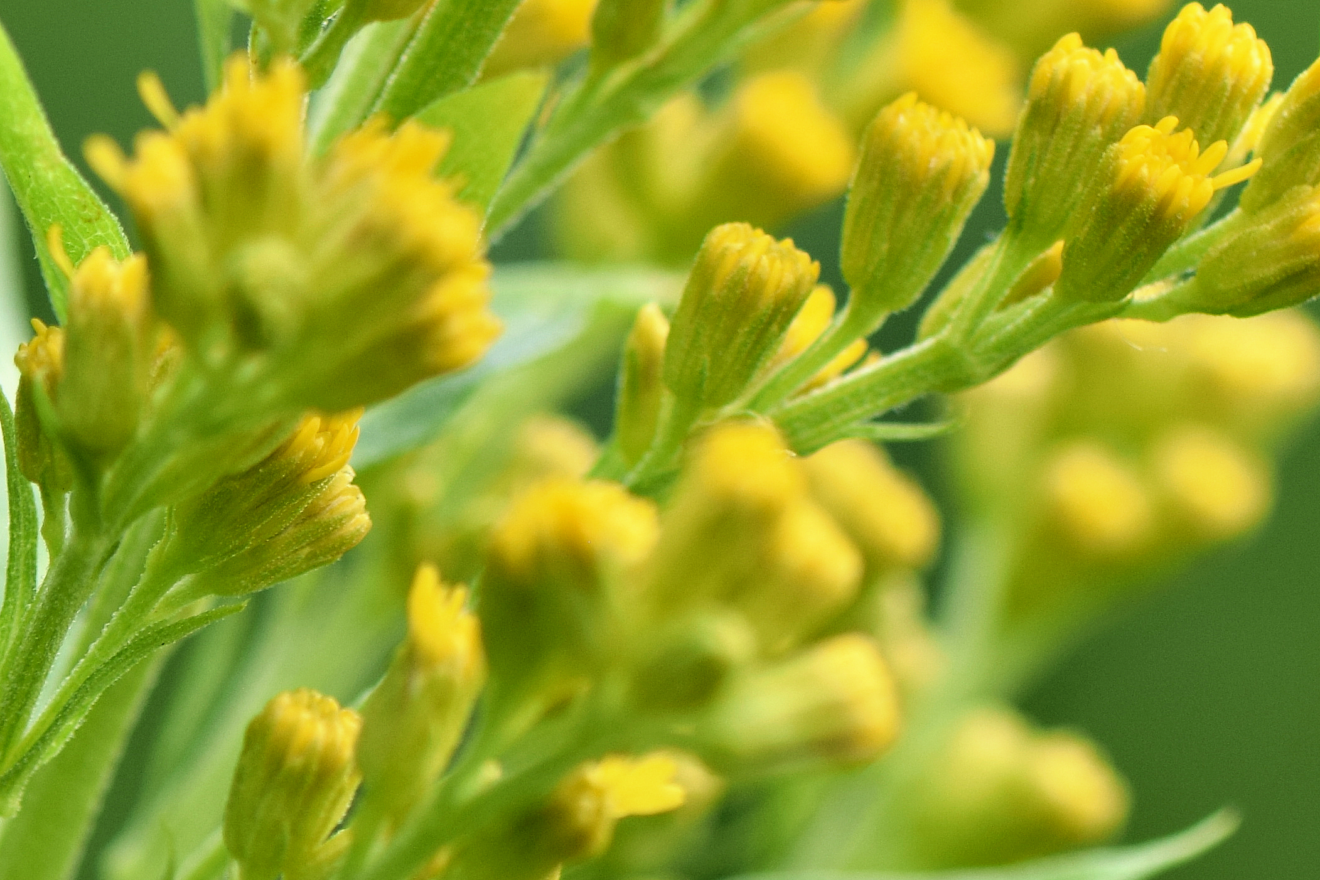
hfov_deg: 4.6
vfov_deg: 3.1
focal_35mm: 449
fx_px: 16478
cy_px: -126
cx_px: 1149
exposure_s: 1/320
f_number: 6.3
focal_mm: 105
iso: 200
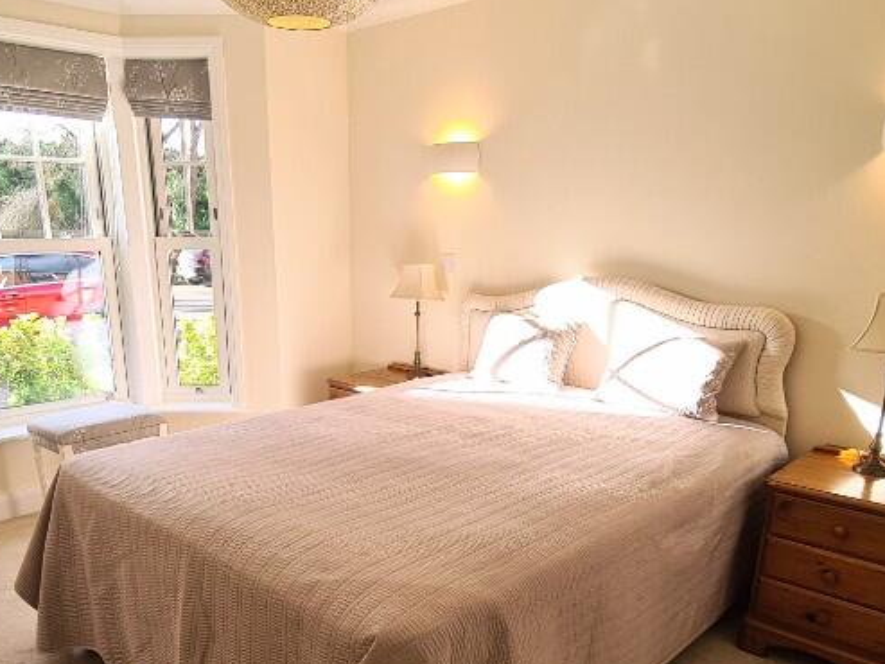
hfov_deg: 65.0
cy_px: 459
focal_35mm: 27
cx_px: 375
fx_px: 690
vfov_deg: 50.2
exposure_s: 1/125
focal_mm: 2.2
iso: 50
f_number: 2.2
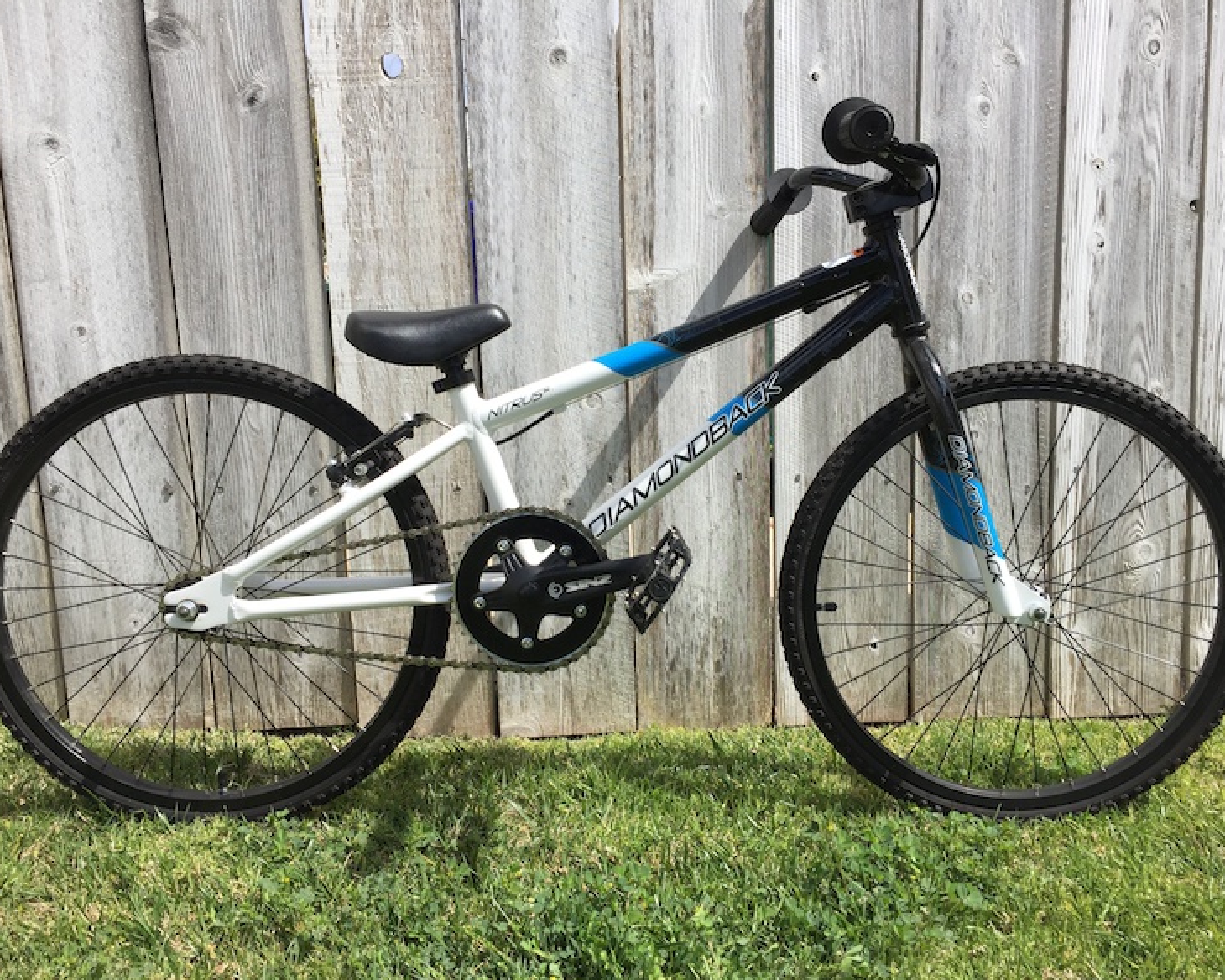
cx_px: 609
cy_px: 500
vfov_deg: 47.1
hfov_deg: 57.2
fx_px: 1124
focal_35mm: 31
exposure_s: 1/2198
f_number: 2.2
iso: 32
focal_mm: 4.15
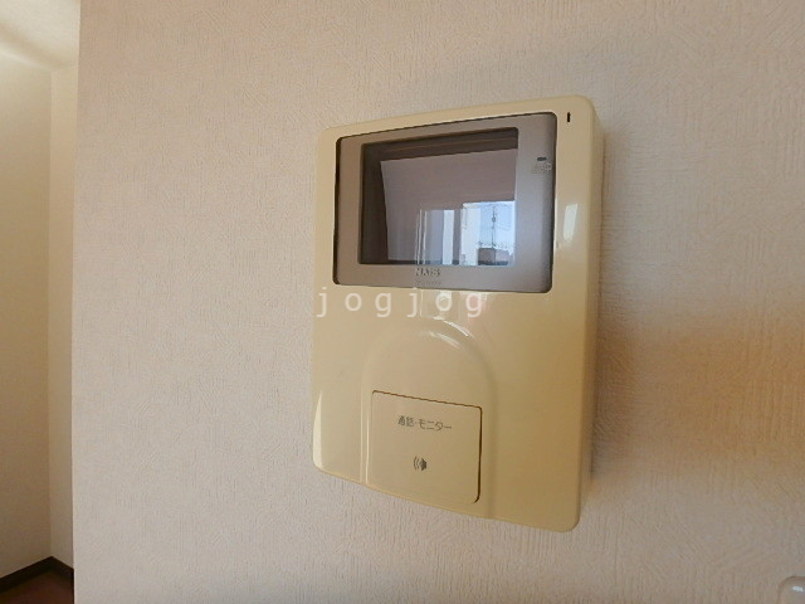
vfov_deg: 63.4
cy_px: 302
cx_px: 402
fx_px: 488
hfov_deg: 79.0
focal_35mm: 21
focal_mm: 3.7
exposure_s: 1/160
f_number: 3.5
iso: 125
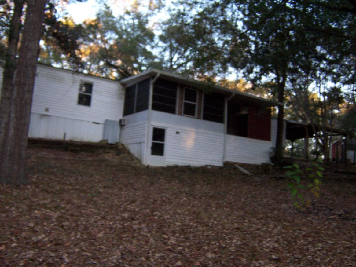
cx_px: 182
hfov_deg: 53.9
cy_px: 137
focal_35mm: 34
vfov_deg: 41.8
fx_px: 350
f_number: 2.8
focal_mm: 5.5
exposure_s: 1/60
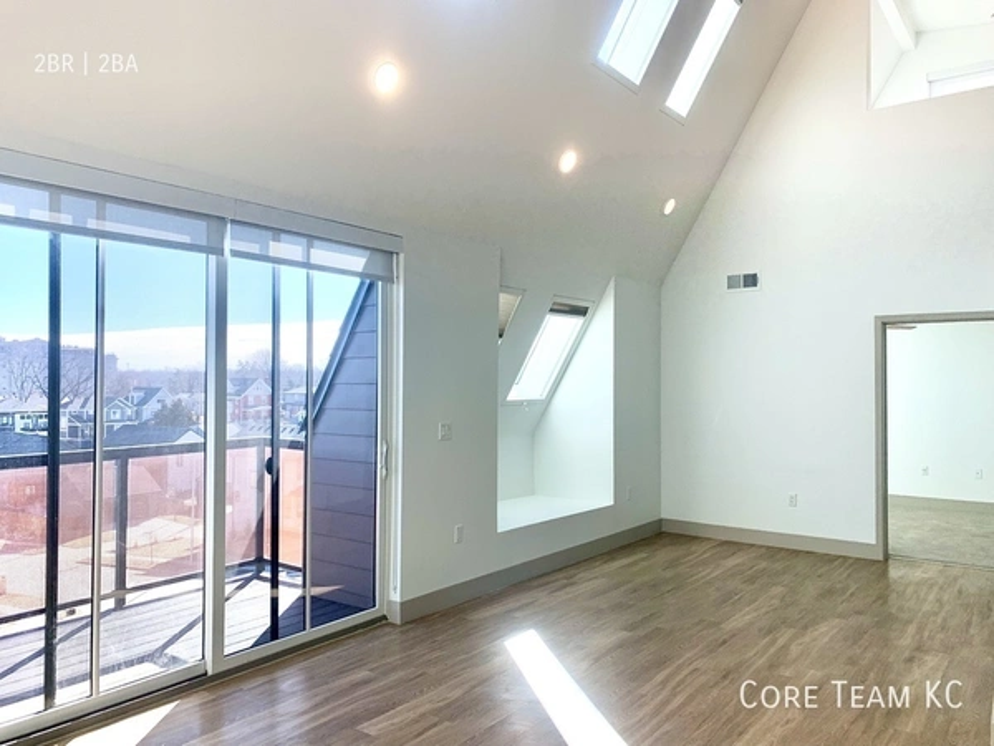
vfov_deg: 53.1
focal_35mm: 26
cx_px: 497
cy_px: 373
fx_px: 747
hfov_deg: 67.3
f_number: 1.8
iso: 25
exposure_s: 1/446
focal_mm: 4.25
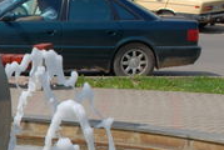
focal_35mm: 186
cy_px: 116
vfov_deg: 7.4
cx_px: -120
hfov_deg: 10.6
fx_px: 1159
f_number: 7.1
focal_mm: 31
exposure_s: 1/320
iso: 100
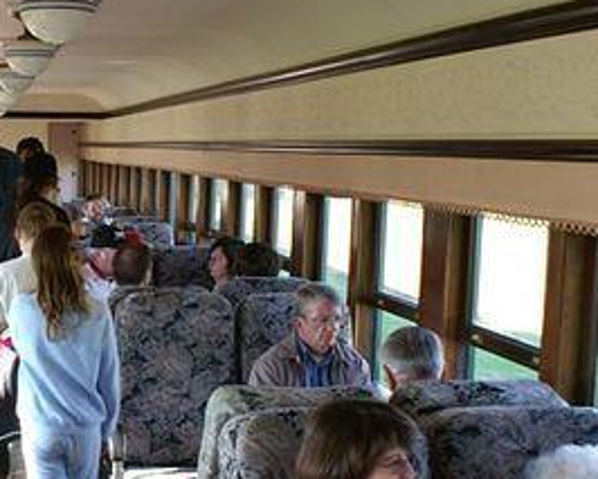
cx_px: 29
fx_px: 1080
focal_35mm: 61
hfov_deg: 29.3
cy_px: 196
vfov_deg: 25.0
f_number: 4.5
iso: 100
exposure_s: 1/40
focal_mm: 18
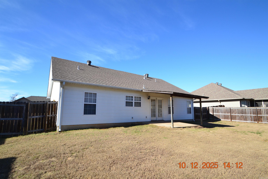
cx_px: 134
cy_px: 90
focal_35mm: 16
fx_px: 123
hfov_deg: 95.0
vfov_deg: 72.1
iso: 400
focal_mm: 11
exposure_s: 1/400
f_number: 11
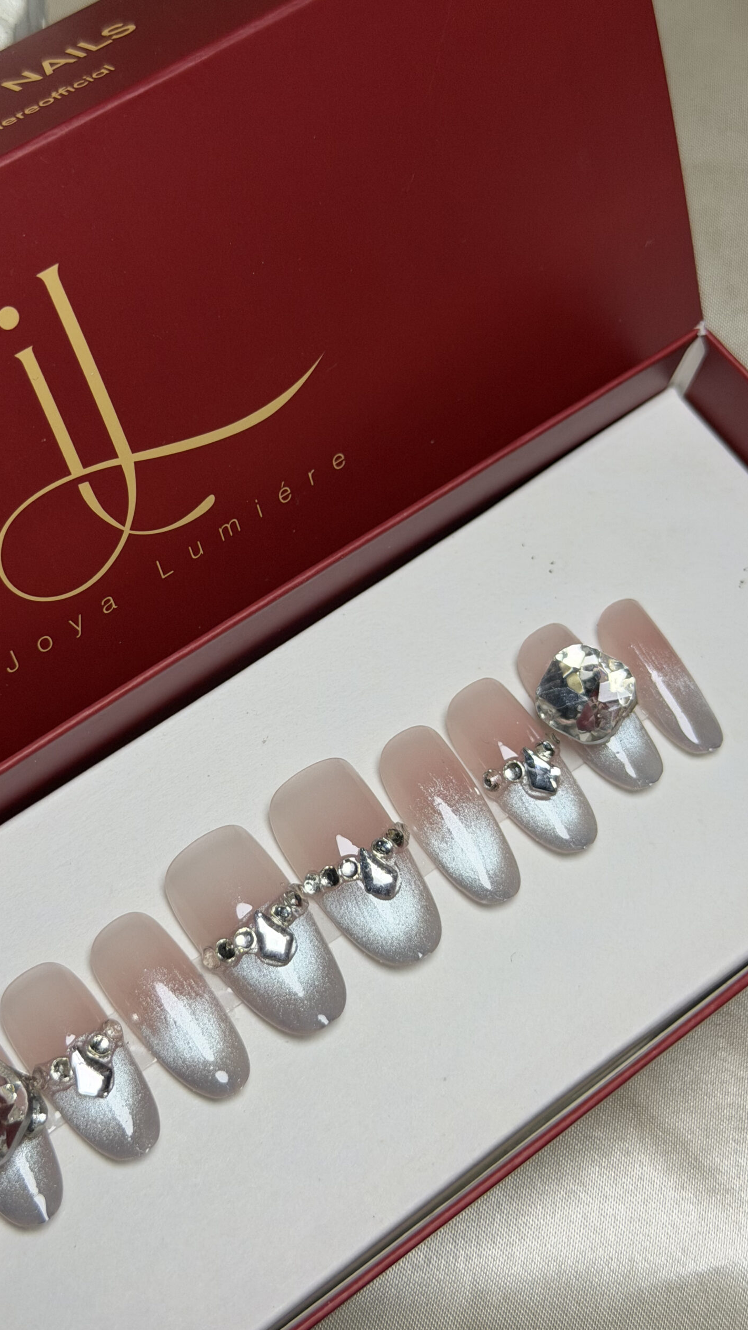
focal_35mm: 53
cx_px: 313
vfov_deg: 39.2
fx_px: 1869
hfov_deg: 22.6
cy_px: 661
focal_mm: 6.76
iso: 80
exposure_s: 1/100
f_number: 1.78
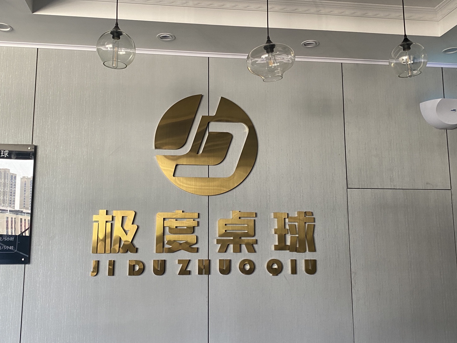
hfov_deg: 51.3
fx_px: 475
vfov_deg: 39.7
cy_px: 169
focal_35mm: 36
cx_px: 212
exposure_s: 1/64
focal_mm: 4.25
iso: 125
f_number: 1.8
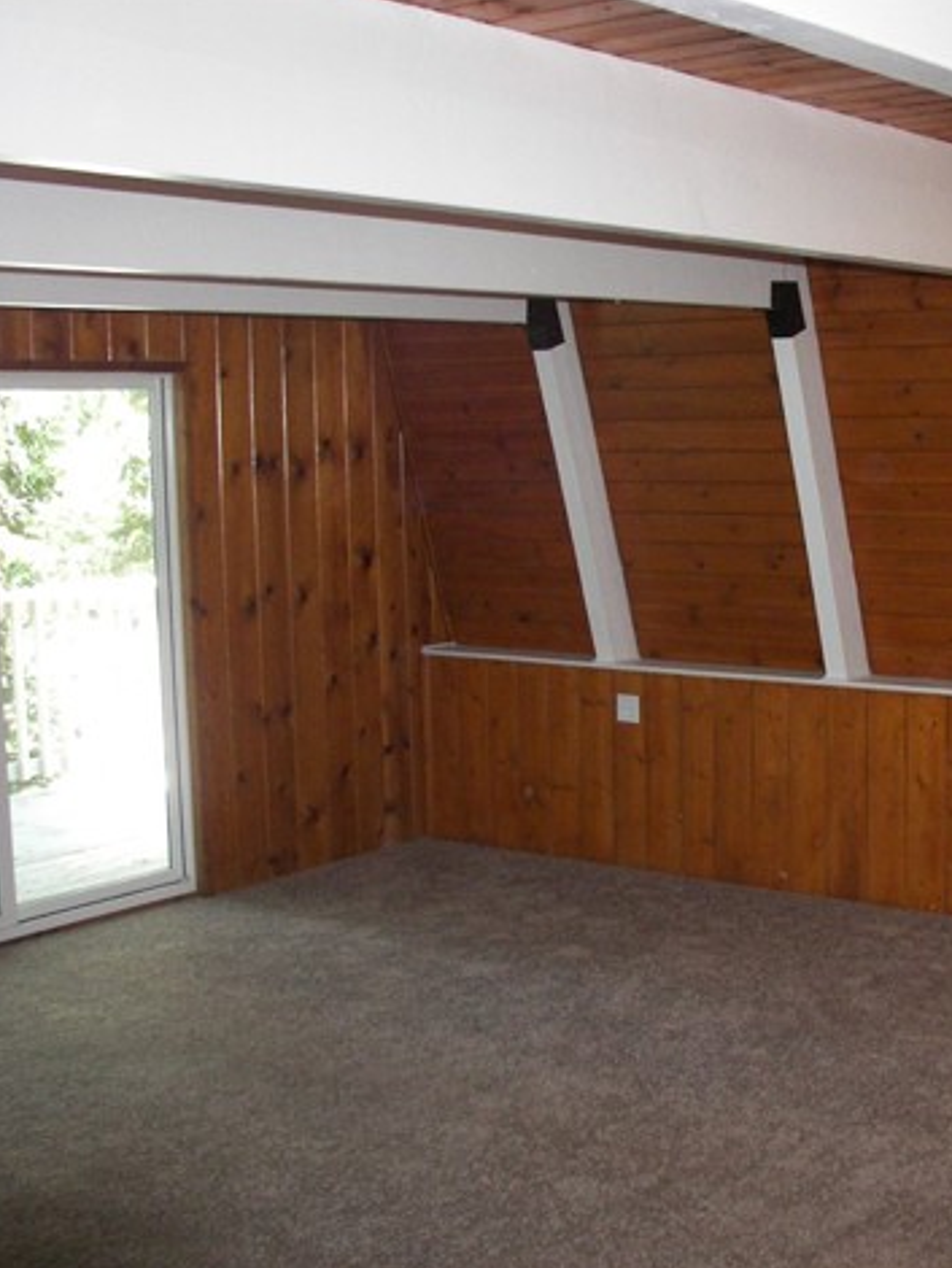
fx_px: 1795
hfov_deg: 29.5
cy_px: 631
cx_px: 639
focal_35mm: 49
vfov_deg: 38.9
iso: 160
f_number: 2.8
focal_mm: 6
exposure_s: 1/30
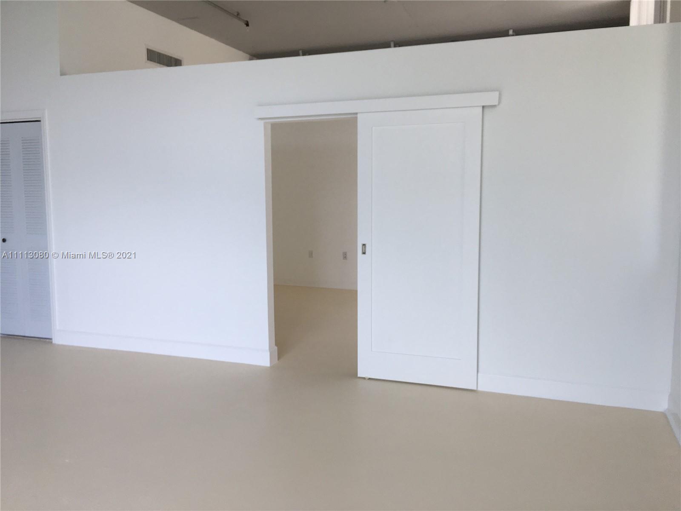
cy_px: 256
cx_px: 340
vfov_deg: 48.2
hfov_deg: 61.7
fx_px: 571
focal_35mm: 29
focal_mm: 4.15
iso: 40
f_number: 2.2
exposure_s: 1/120
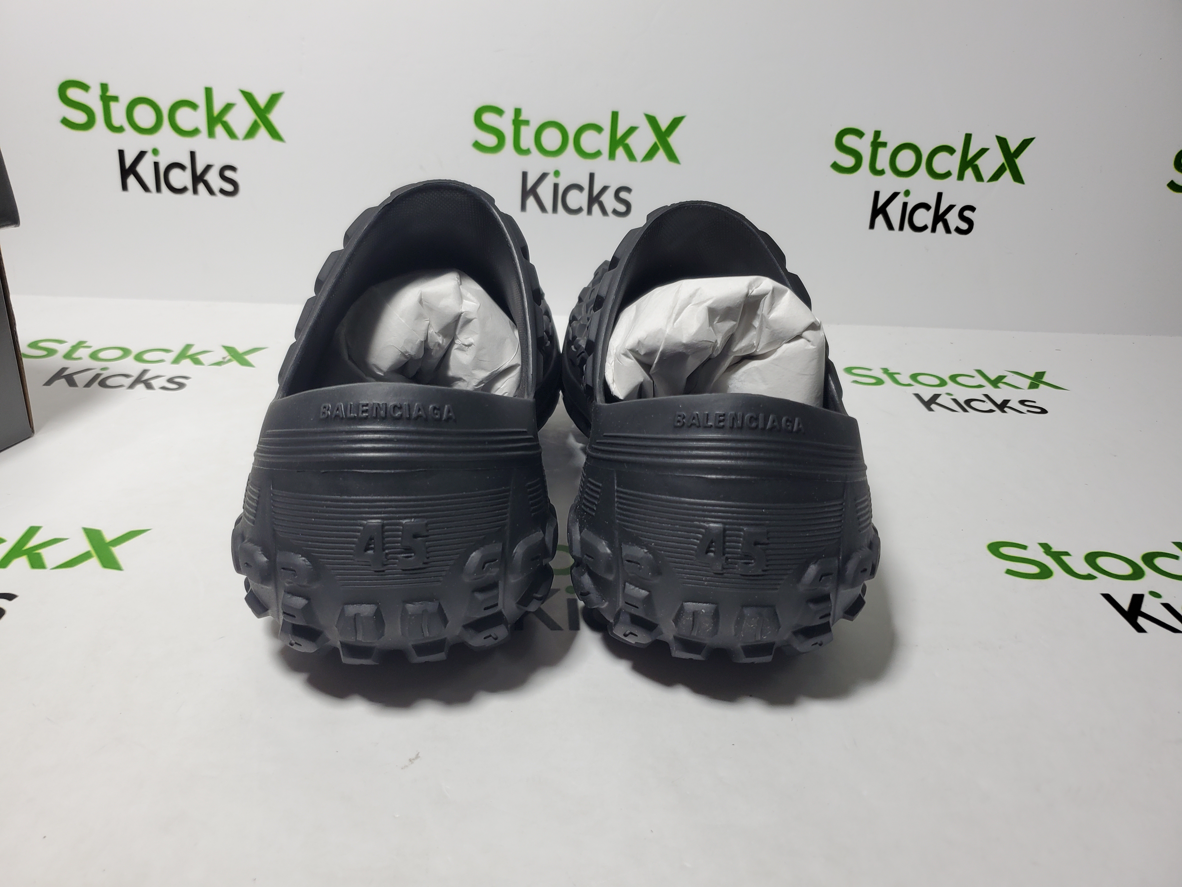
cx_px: 591
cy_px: 444
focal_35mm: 26
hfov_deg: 67.3
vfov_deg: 53.1
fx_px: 888
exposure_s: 1/419
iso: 50
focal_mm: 4.3
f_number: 1.5
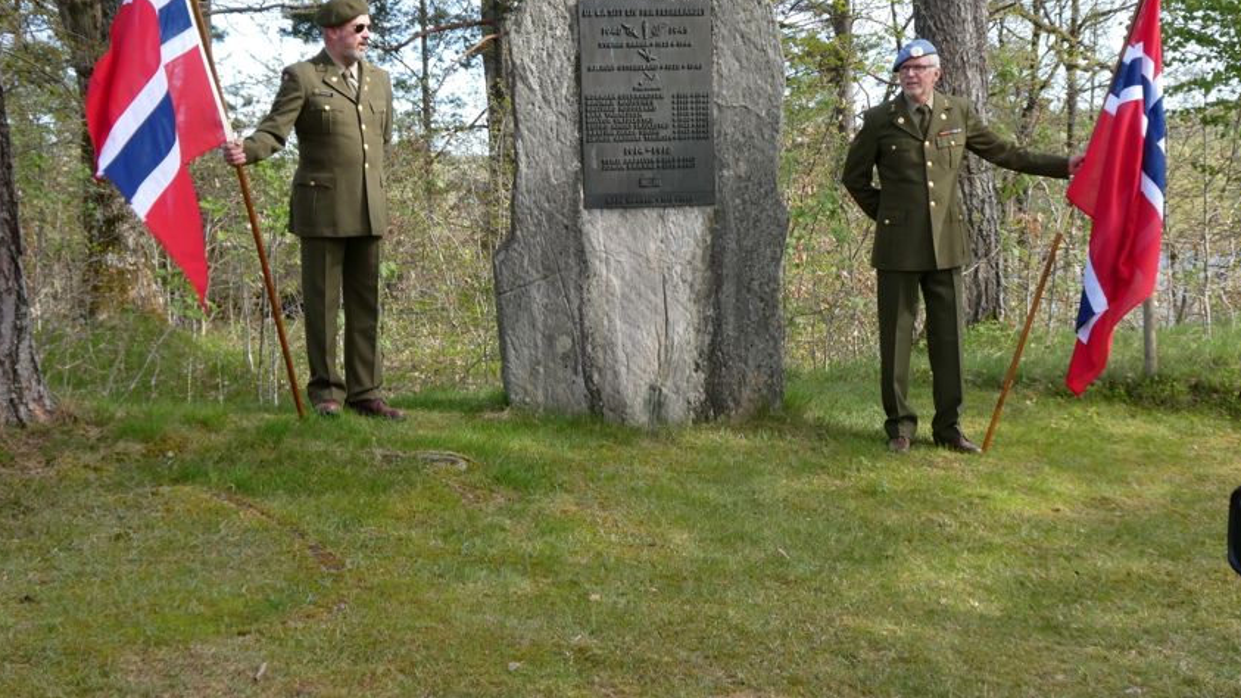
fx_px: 1810
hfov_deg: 37.9
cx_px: 618
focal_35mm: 55
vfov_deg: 21.8
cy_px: 296
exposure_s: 1/160
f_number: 4.1
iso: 80
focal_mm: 9
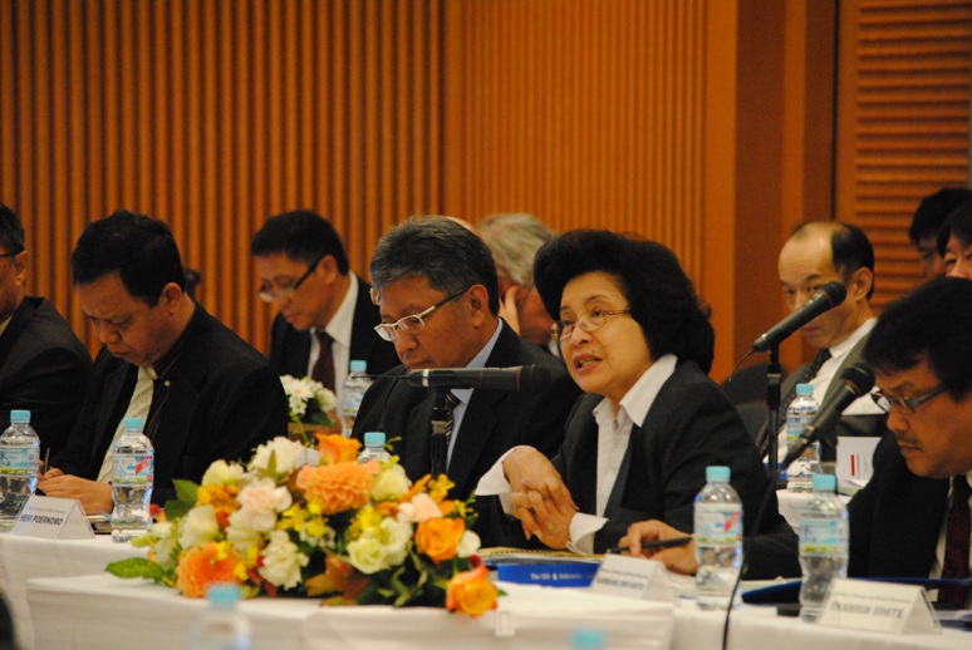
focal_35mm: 255
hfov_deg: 8.1
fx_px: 6893
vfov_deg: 5.4
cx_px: 486
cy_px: 325
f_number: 5
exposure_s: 1/50
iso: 1600
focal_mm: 170
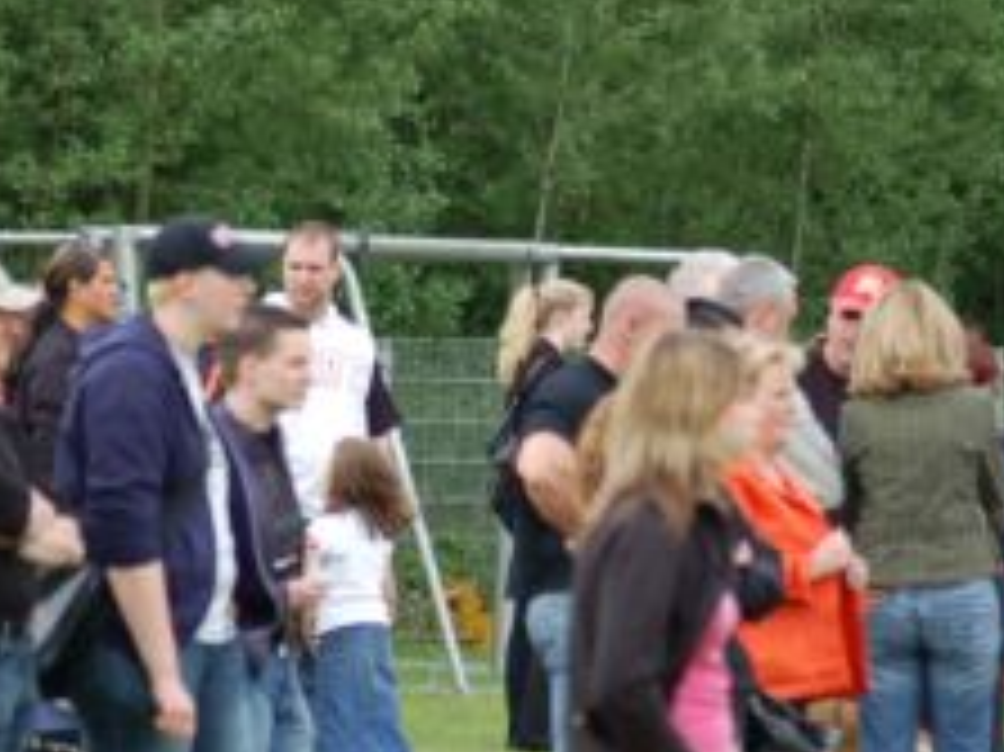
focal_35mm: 439
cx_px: 425
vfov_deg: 3.4
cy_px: 432
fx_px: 12726
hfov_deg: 4.5
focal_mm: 150
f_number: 4.5
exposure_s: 1/500
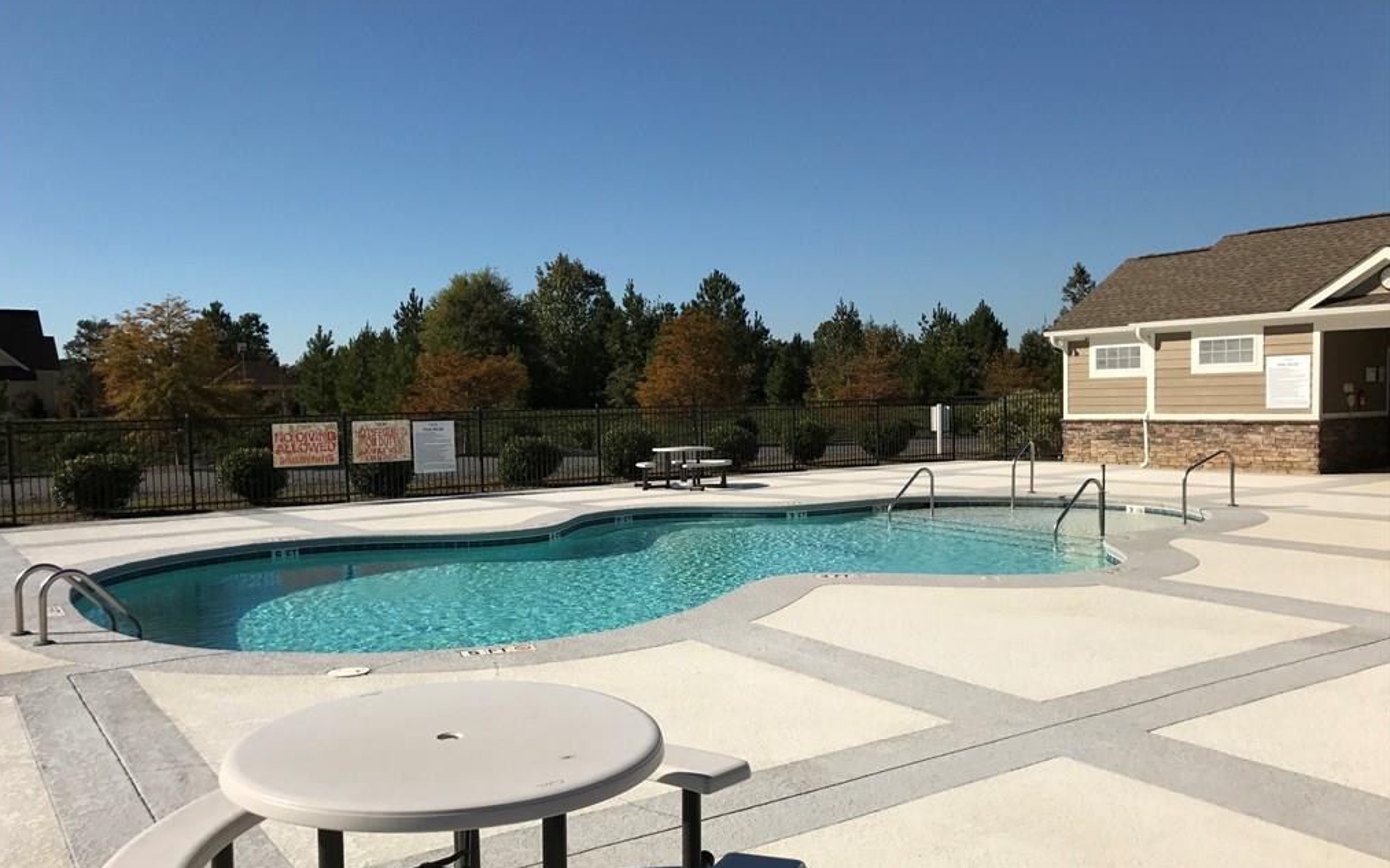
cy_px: 476
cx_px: 690
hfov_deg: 62.9
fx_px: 1136
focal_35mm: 30
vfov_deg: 41.8
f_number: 1.8
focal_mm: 3.99
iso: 25
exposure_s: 1/5319
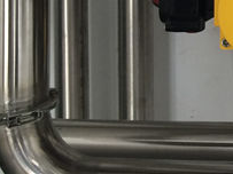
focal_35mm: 103
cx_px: 411
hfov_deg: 16.3
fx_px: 693
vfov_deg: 13.1
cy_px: -130
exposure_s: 1/30
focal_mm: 4.15
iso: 80
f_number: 2.2
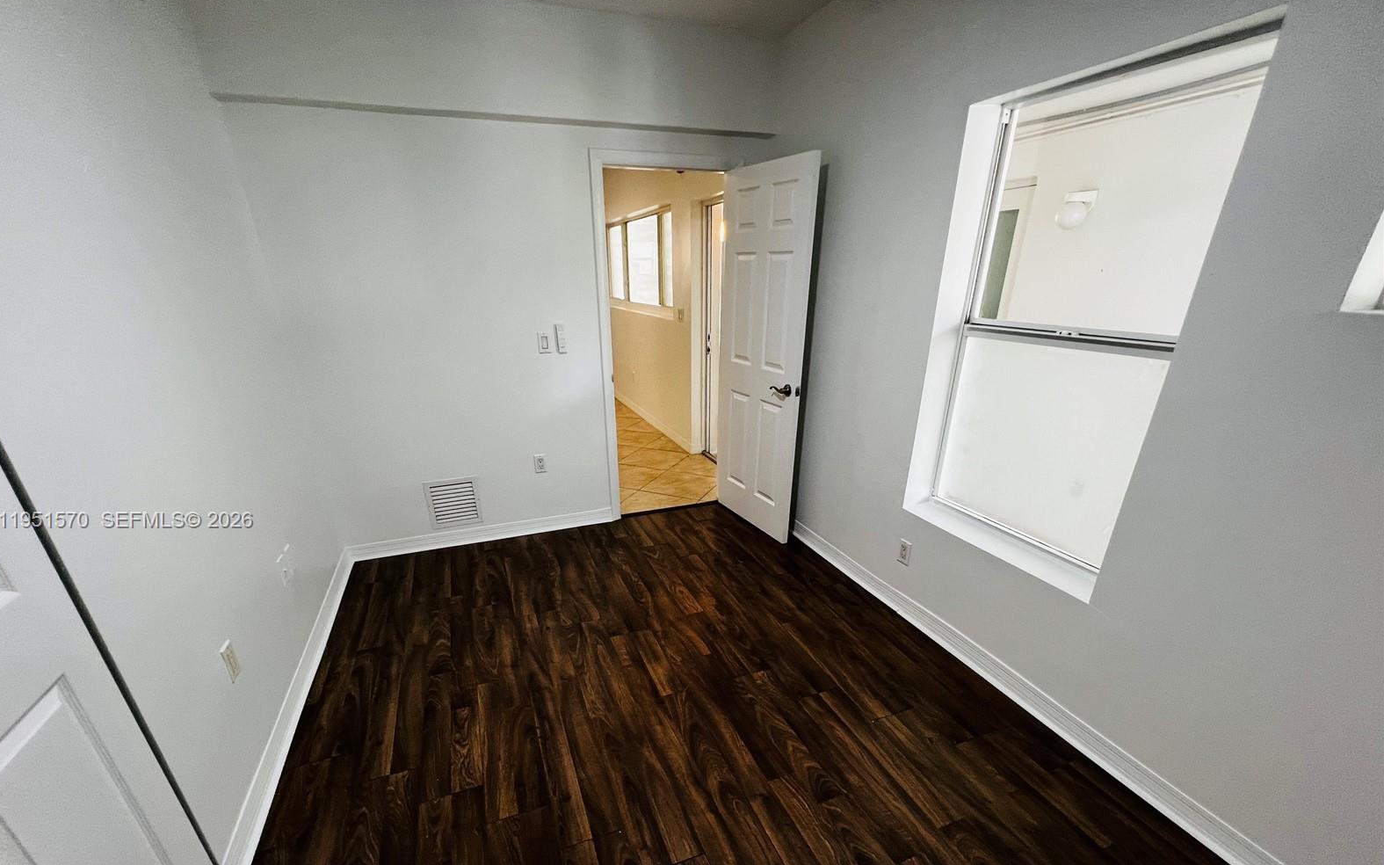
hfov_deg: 105.3
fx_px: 528
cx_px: 682
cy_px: 521
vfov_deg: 77.7
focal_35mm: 14
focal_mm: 1.57
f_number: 1.8
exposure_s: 1/60
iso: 200
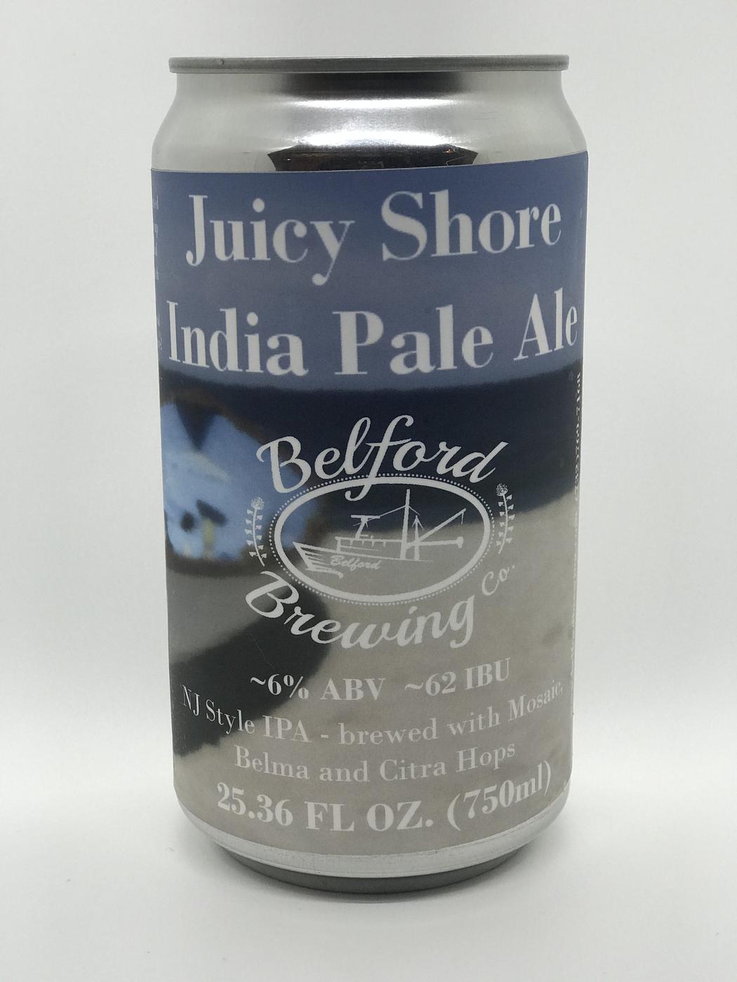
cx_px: 368
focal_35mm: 57
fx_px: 1618
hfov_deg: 25.7
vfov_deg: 33.8
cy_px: 491
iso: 25
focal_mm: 6.6
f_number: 2.8
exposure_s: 1/60
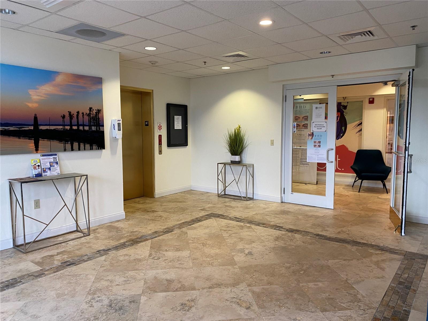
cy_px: 160
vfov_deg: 53.1
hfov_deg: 67.3
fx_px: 321
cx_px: 214
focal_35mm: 26
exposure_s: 1/60
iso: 125
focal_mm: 4.25
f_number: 1.8
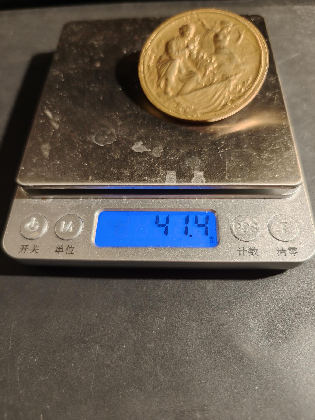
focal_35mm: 23
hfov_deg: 58.9
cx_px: 158
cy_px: 210
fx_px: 279
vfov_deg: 73.9
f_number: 1.6
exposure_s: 1/114
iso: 250
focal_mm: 6.06
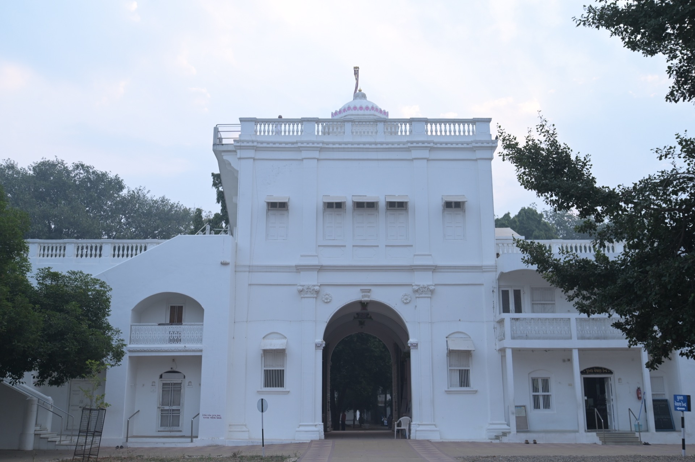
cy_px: 231
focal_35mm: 35
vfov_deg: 37.8
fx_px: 675
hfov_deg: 54.5
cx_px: 348
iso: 400
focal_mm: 35
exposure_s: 1/100
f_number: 7.1
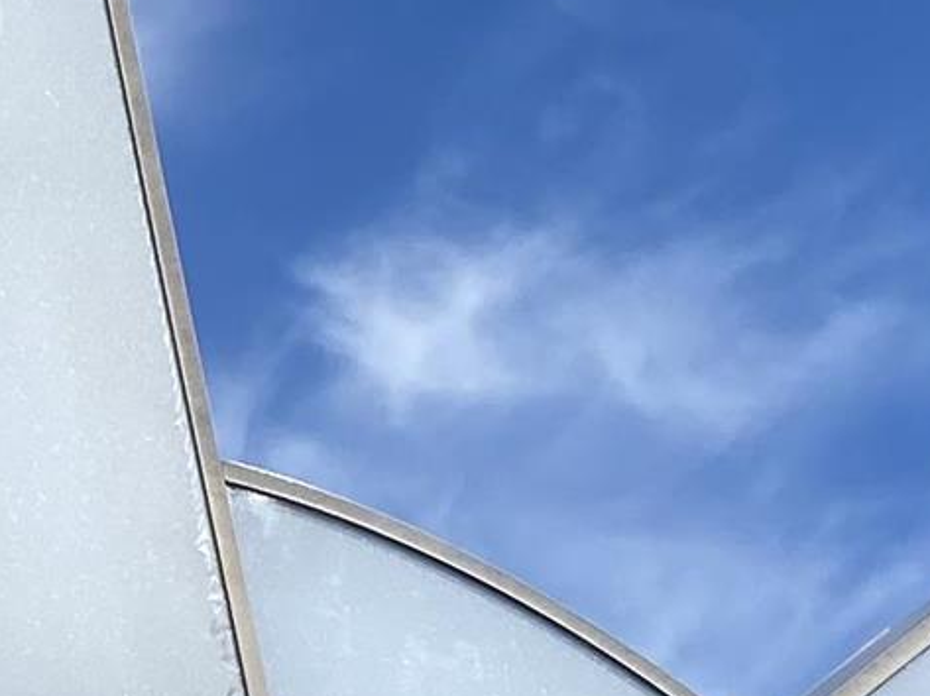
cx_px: -523
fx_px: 4537
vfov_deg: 8.7
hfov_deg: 11.2
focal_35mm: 169
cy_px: 755
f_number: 1.8
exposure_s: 1/3610
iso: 32
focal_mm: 4.25
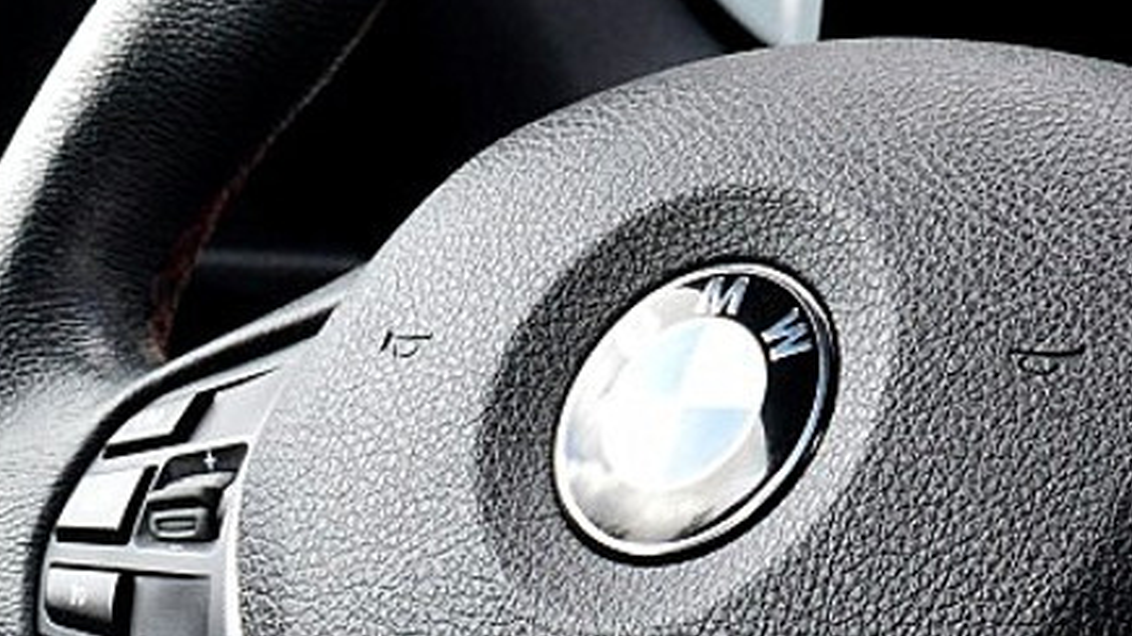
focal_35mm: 153
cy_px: 513
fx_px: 4592
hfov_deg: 14.0
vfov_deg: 7.9
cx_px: 827
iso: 400
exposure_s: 1/80
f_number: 8
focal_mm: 22
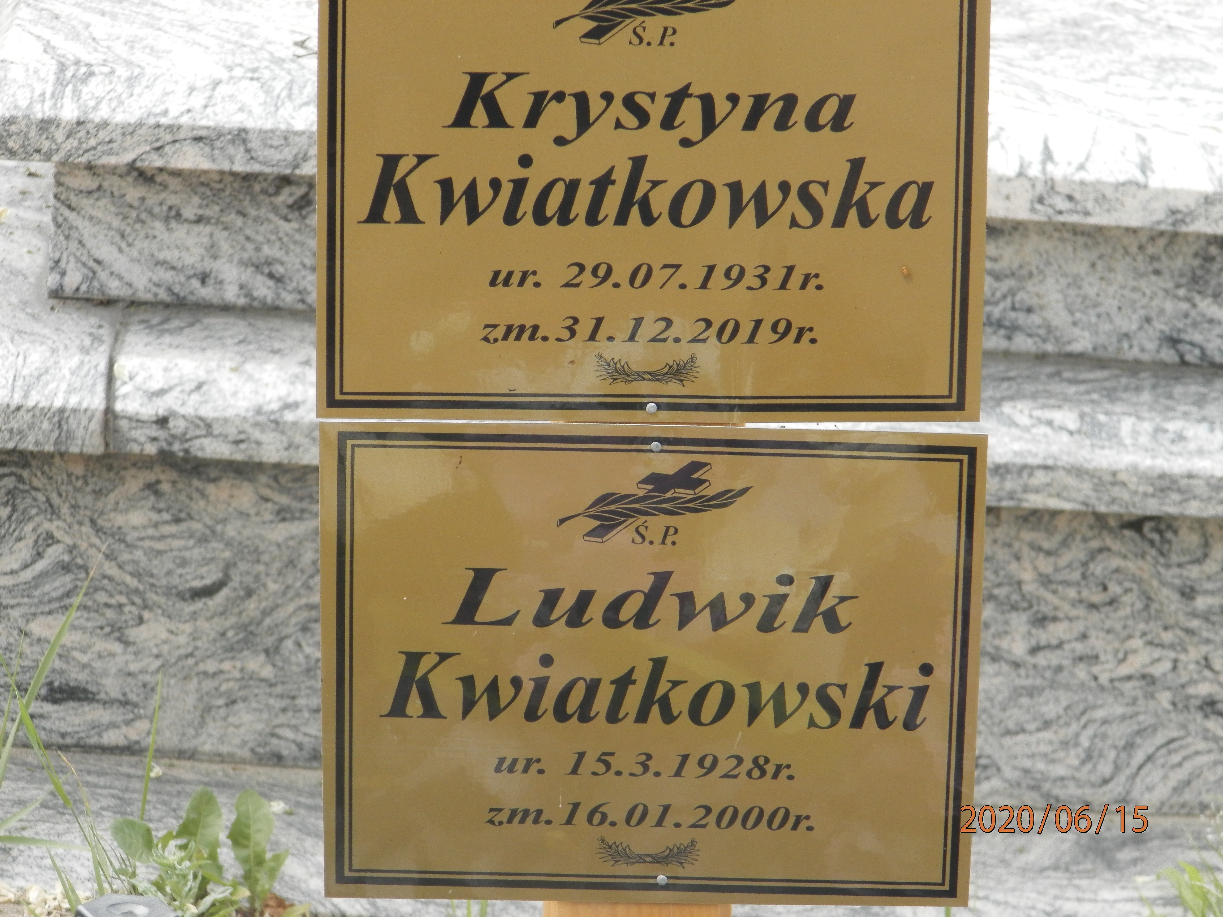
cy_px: 458
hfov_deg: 11.0
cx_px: 612
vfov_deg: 8.2
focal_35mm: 180
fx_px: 6359
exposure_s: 1/200
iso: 160
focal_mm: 32.1
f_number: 5.1
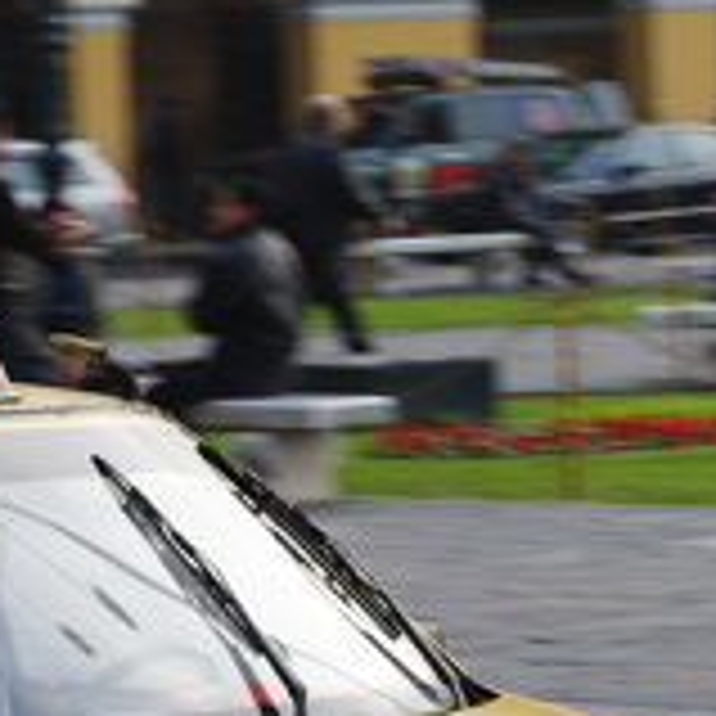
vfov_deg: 6.1
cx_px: -108
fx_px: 6710
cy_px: 714
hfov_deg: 6.1
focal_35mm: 287
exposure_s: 1/100
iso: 200
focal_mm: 55
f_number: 9
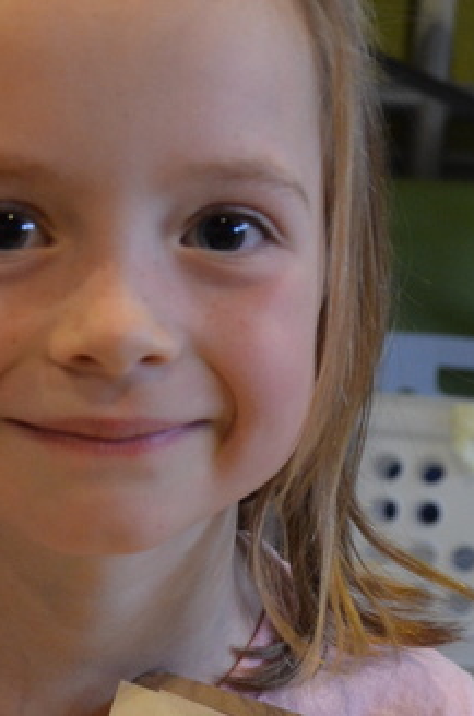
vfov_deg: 19.7
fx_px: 2045
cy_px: 576
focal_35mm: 103
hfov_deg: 13.2
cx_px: 247
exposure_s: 1/30
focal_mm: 22
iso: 1100
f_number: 3.8
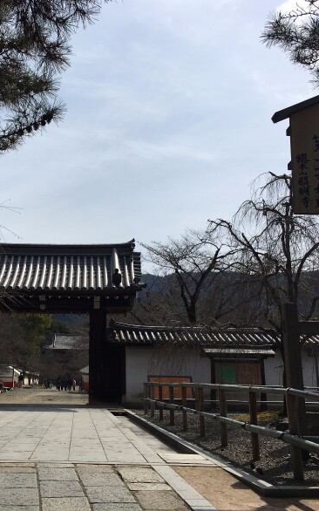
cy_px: 251
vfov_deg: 47.2
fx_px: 585
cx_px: 82
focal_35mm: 42
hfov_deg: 30.1
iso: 25
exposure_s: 1/4049
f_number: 2.2
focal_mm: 4.15
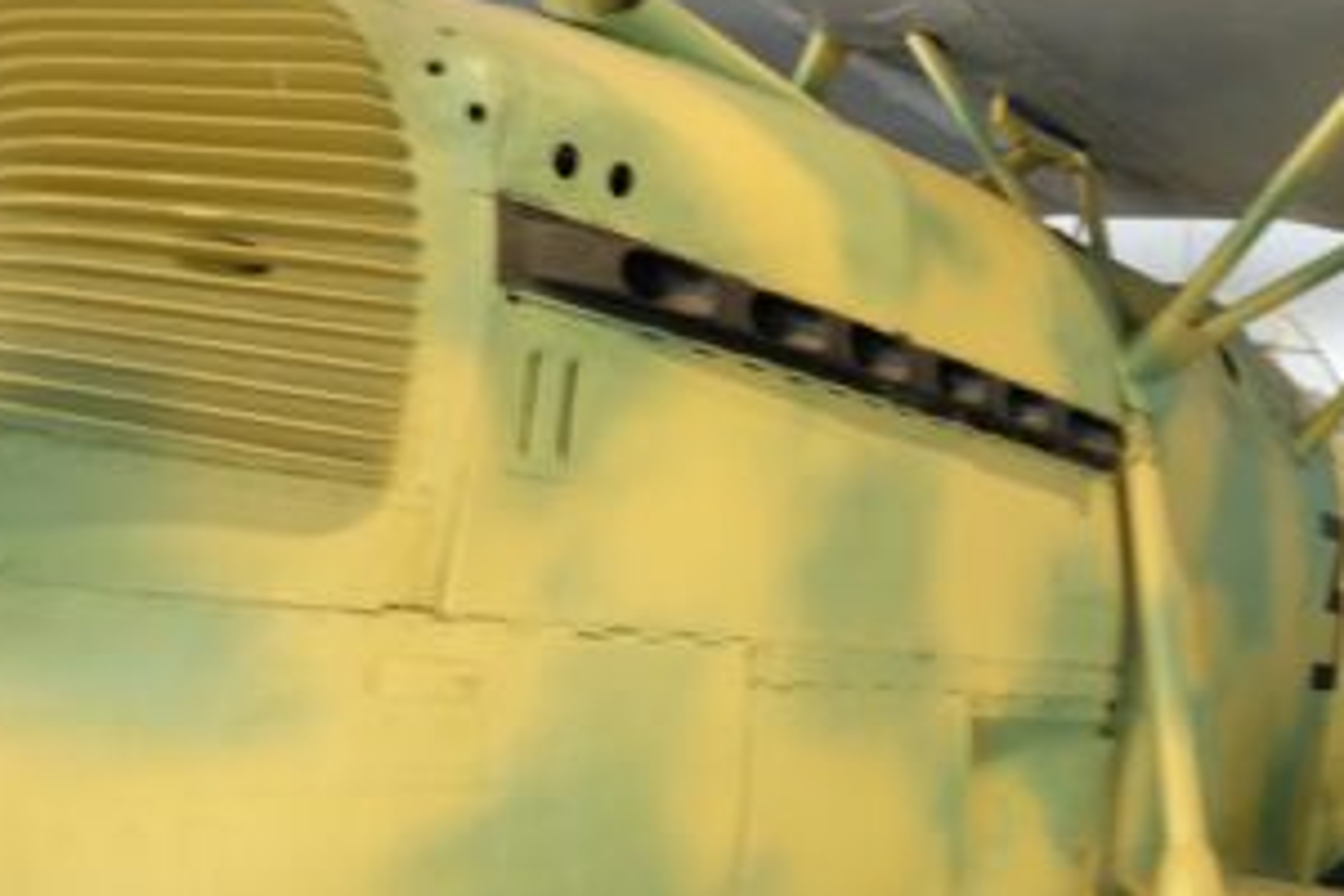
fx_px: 1680
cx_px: 1053
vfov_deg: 29.8
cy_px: 396
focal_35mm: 45
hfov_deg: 41.9
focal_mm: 18
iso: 100
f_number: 2.8
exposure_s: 1/5
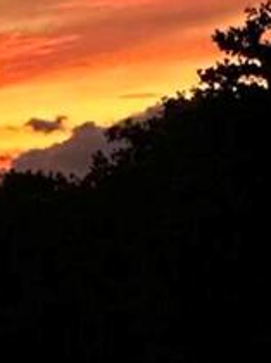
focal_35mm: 564
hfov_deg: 2.6
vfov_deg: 3.5
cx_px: -577
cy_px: 674
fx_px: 5899
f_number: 2.8
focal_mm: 9
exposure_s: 1/41
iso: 1250
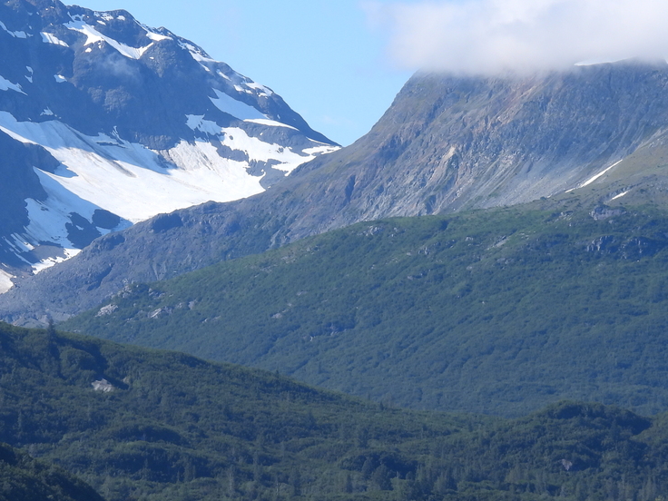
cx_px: 296
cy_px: 290
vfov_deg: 7.4
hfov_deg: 9.9
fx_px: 3859
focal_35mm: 200
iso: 100
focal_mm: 20.5
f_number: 4
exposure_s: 1/800
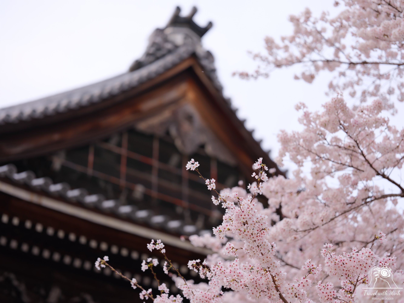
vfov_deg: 17.0
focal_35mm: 87
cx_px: 202
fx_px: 1015
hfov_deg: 22.5
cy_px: 152
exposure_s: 1/750
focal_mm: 110
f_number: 2
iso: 200
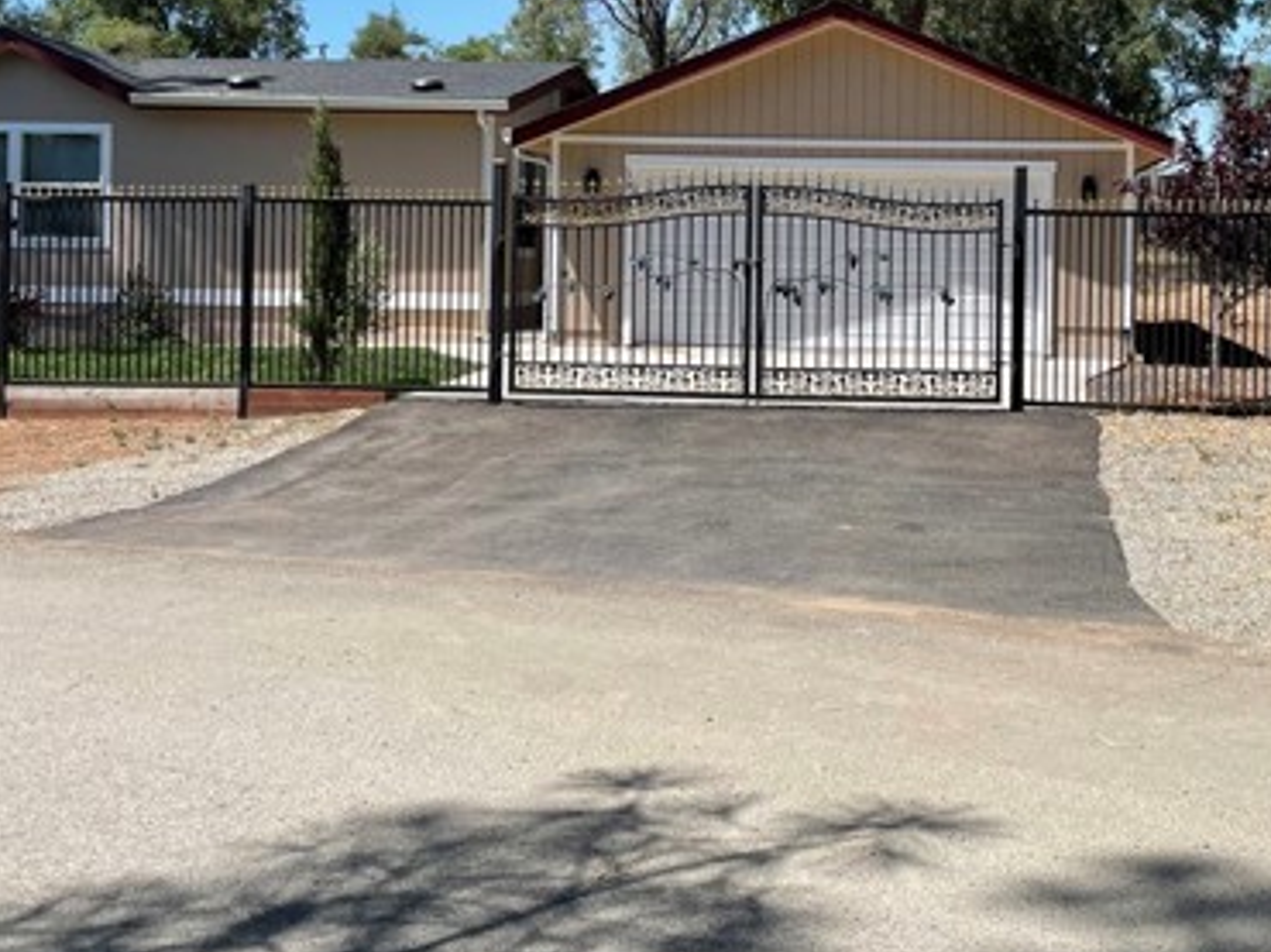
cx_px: 811
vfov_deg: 31.8
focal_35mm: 45
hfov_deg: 41.7
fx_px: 1651
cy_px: 282
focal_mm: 4.2
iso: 32
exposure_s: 1/2451
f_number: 1.6
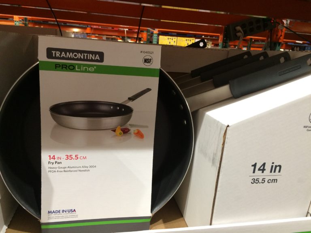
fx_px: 261
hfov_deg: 61.7
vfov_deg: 48.2
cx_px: 156
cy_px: 116
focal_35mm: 29
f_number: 2.2
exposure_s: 1/30
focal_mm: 4.15
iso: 160
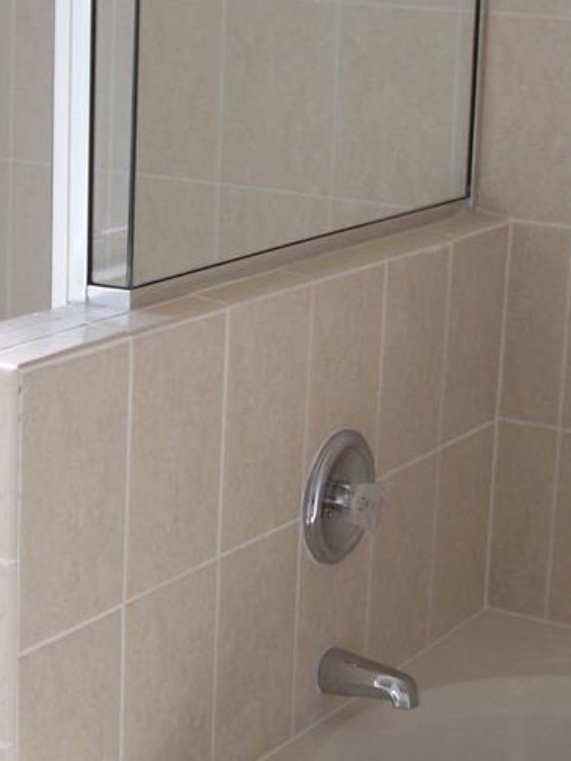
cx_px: 171
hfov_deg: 15.7
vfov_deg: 20.8
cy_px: 271
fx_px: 2066
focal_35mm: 94
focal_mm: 6.3
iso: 64
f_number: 2.8
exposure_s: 1/160
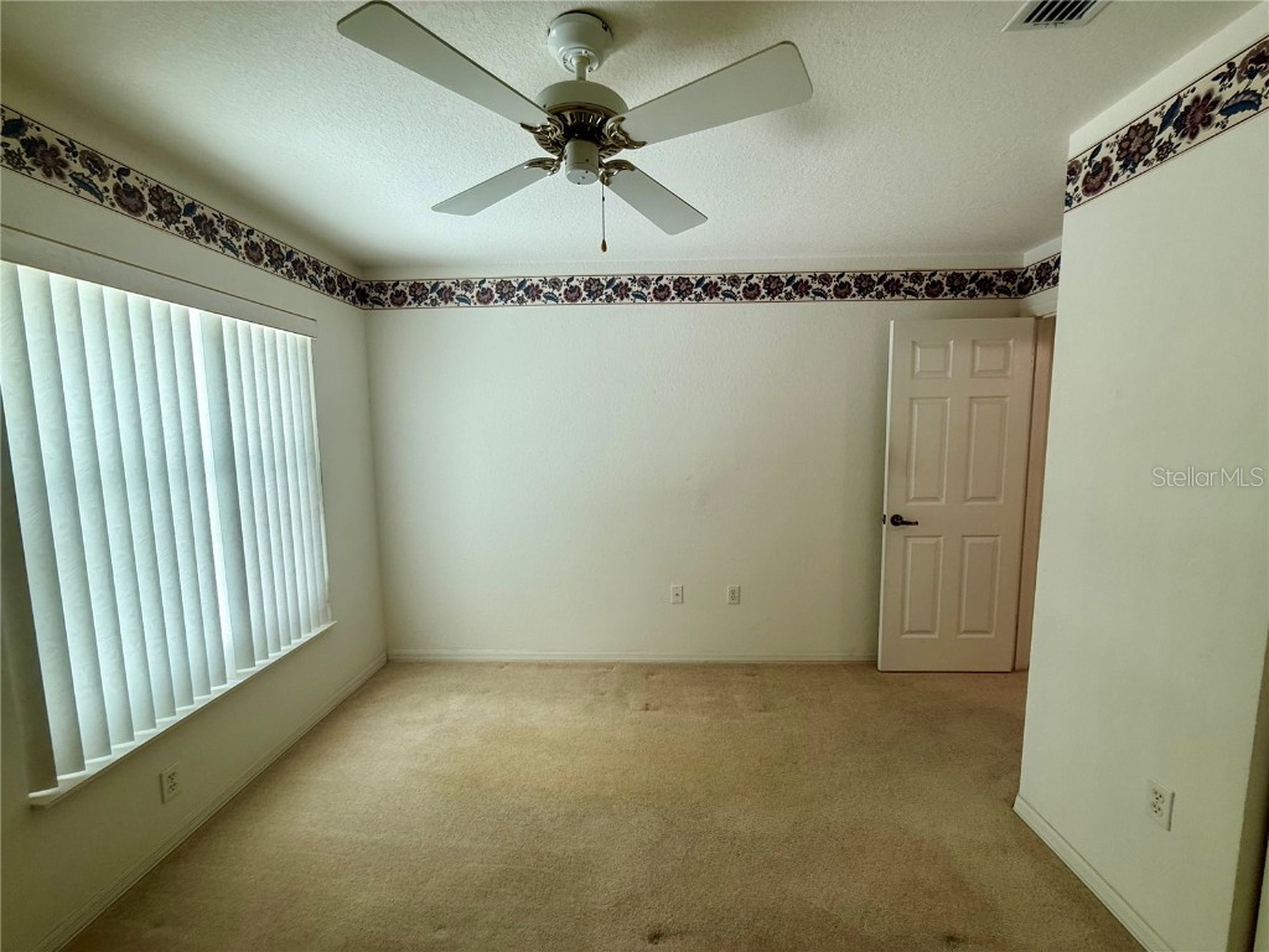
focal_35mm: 14
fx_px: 513
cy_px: 476
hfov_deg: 102.1
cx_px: 634
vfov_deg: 85.7
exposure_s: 1/99
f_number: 2.2
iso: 80
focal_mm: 2.22
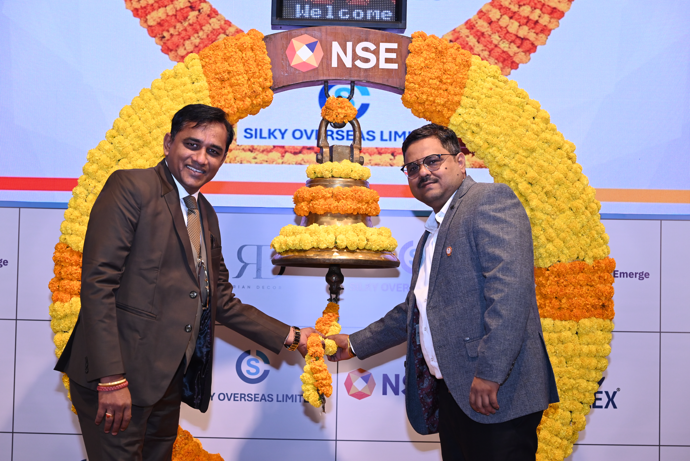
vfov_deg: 21.6
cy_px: 230
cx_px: 345
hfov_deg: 31.9
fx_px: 1208
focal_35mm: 63
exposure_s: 1/100
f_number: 5.6
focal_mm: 63
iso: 1250
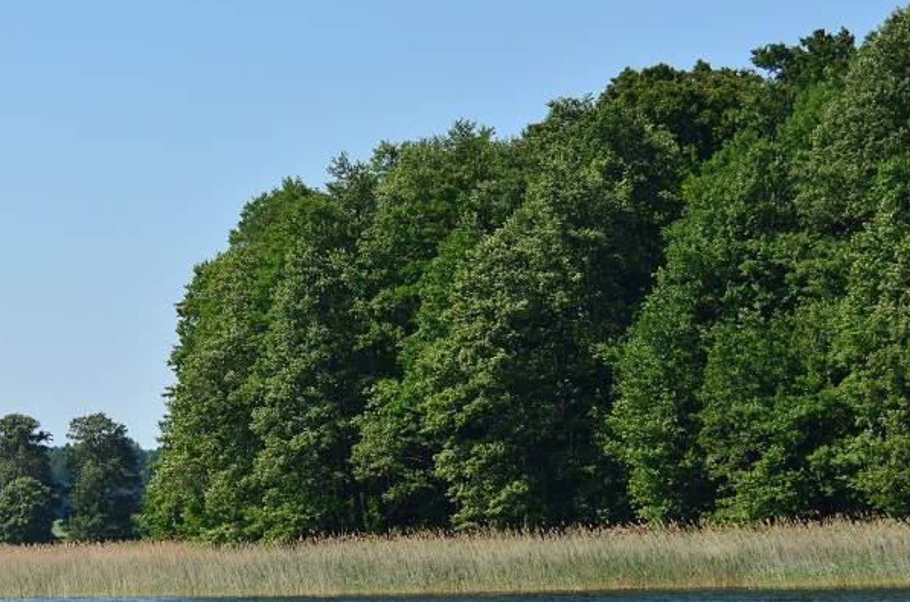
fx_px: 4438
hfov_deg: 11.7
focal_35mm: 176
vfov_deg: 7.8
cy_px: 338
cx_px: 328
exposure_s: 1/8000
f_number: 4.5
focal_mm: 70
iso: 720
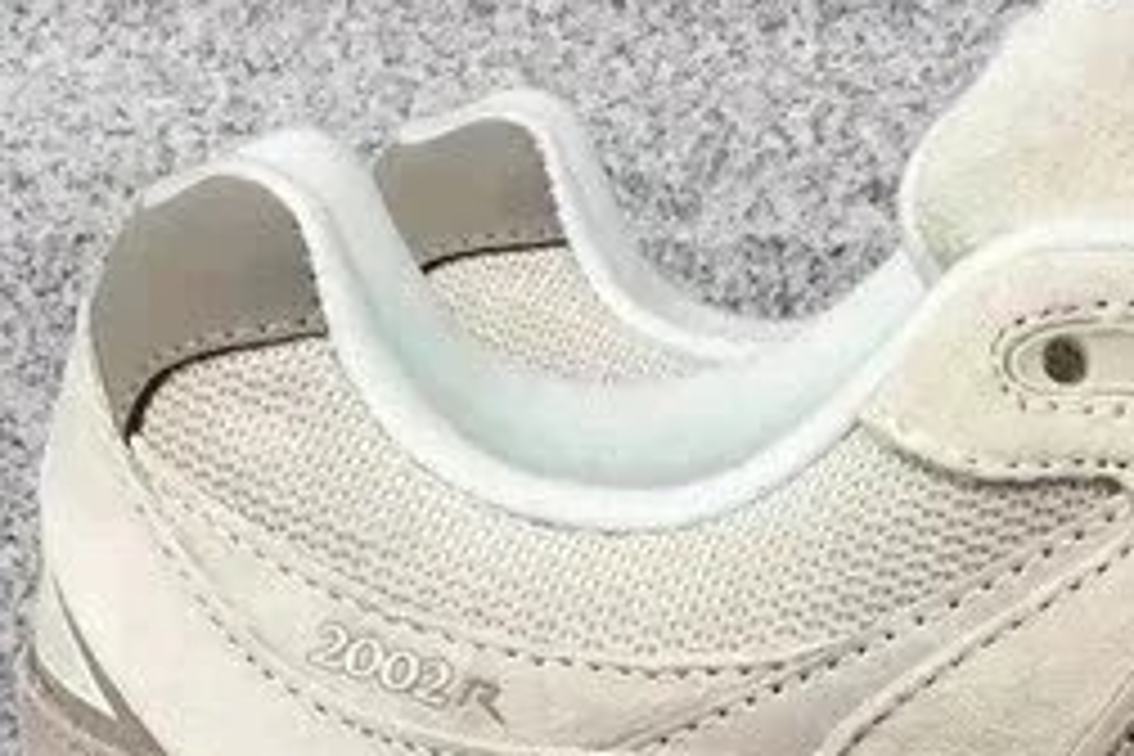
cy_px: 1213
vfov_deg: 11.3
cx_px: 1310
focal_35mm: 115
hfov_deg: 17.1
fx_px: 3622
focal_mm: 3.3
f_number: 2.4
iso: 25
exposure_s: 1/274
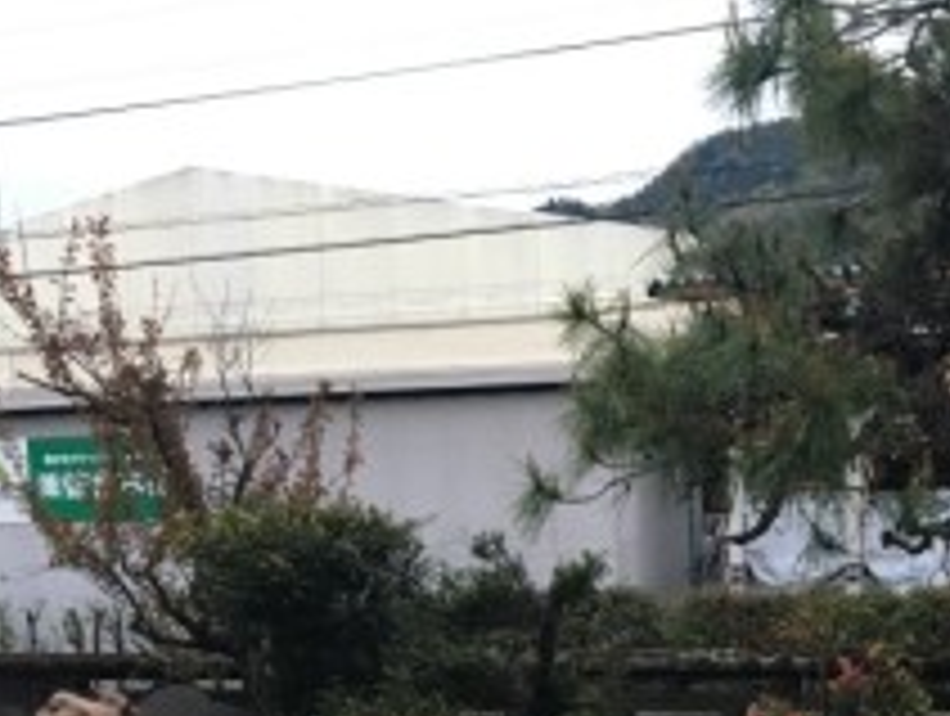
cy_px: 646
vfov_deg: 24.2
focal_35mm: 59
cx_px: 770
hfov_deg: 31.7
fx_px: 1622
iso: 160
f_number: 2.2
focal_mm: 4.15
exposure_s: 1/30
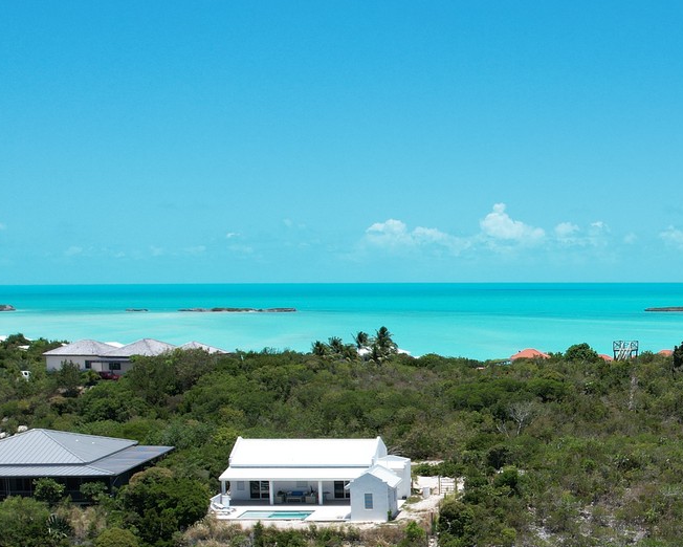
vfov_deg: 26.1
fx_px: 1153
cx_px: 633
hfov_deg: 31.3
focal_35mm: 57
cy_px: 453
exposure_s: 1/2000
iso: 100
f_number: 2.8
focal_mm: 8.38
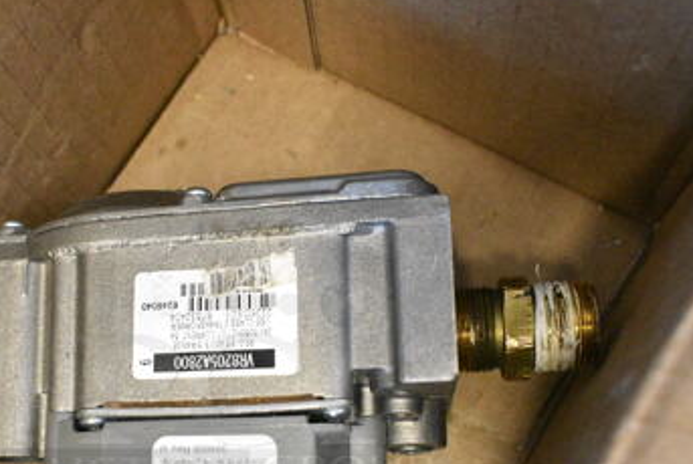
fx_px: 926
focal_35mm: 48
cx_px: 226
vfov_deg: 27.5
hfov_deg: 40.5
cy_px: 385
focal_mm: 18
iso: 6400
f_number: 5
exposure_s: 1/100
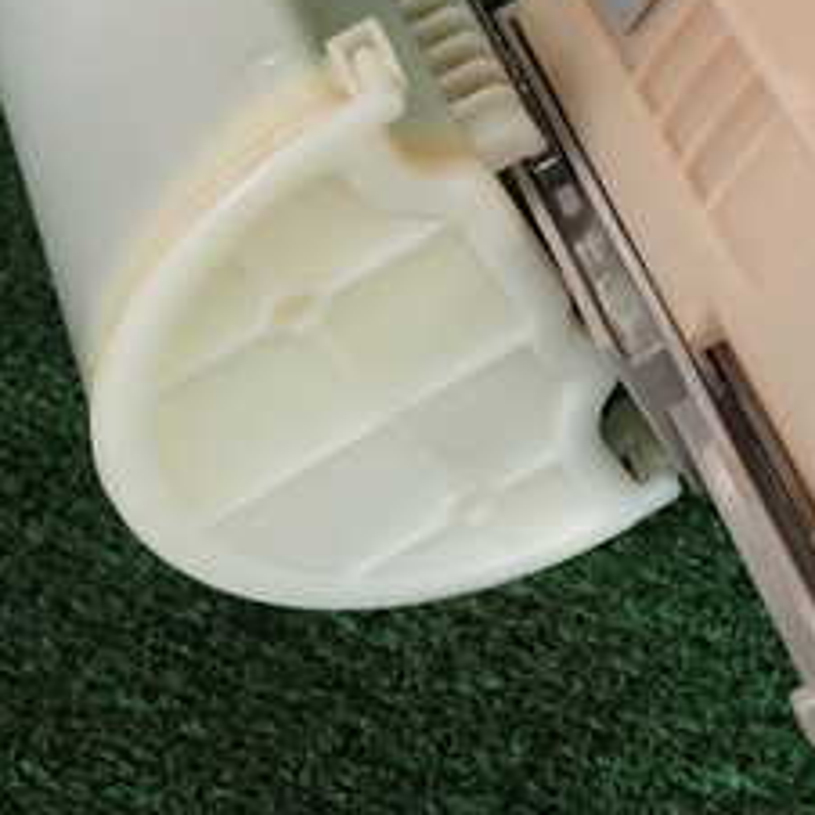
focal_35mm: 75
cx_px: 779
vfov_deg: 22.6
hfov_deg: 22.3
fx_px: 1998
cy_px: 126
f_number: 2.4
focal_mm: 5.79
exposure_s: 1/125
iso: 160
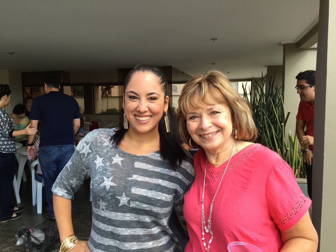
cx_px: 168
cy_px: 126
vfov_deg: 48.2
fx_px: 281
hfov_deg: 61.7
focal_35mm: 29
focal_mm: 4.15
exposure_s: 1/141
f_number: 2.2
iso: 32
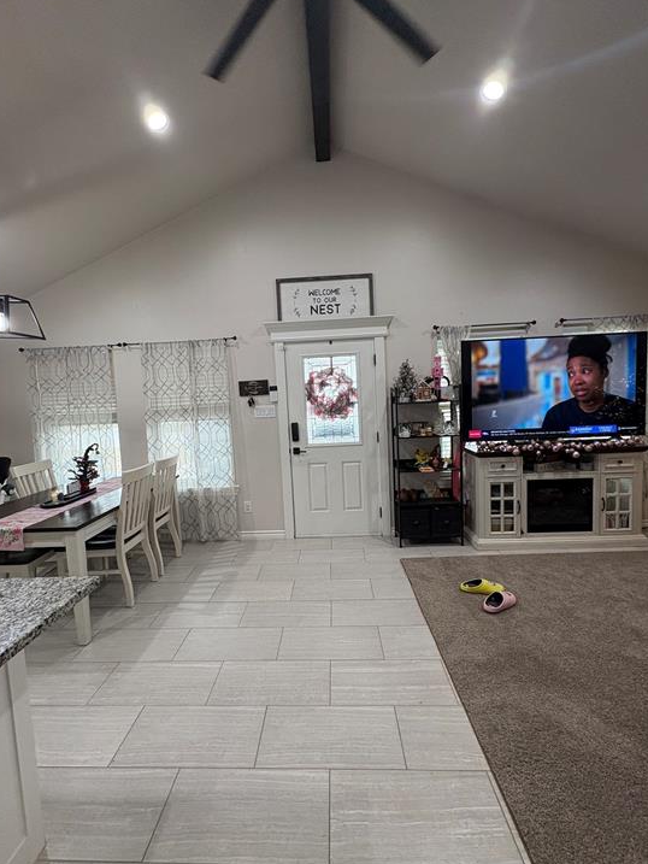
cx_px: 314
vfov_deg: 98.2
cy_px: 424
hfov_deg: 81.7
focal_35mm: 15
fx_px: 374
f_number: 2.2
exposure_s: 1/120
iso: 200
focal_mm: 2.22
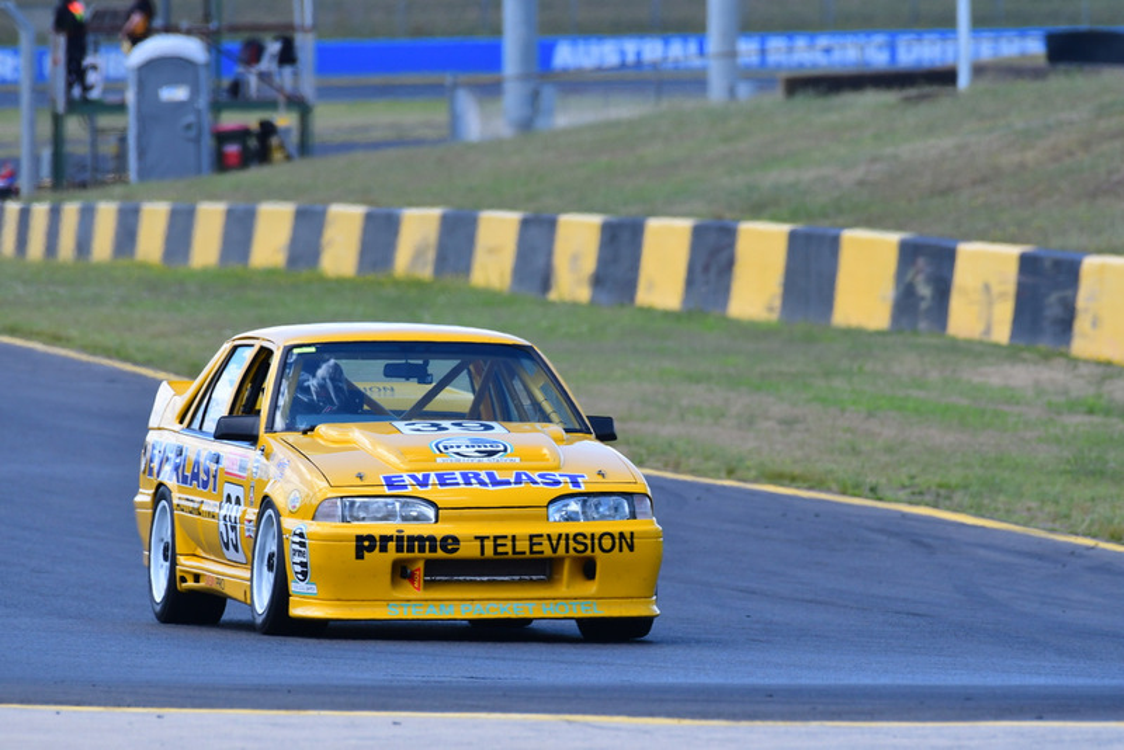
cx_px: 562
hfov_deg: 2.7
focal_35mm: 750
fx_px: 23424
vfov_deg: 1.8
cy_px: 375
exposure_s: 1/640
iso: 500
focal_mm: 500
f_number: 8
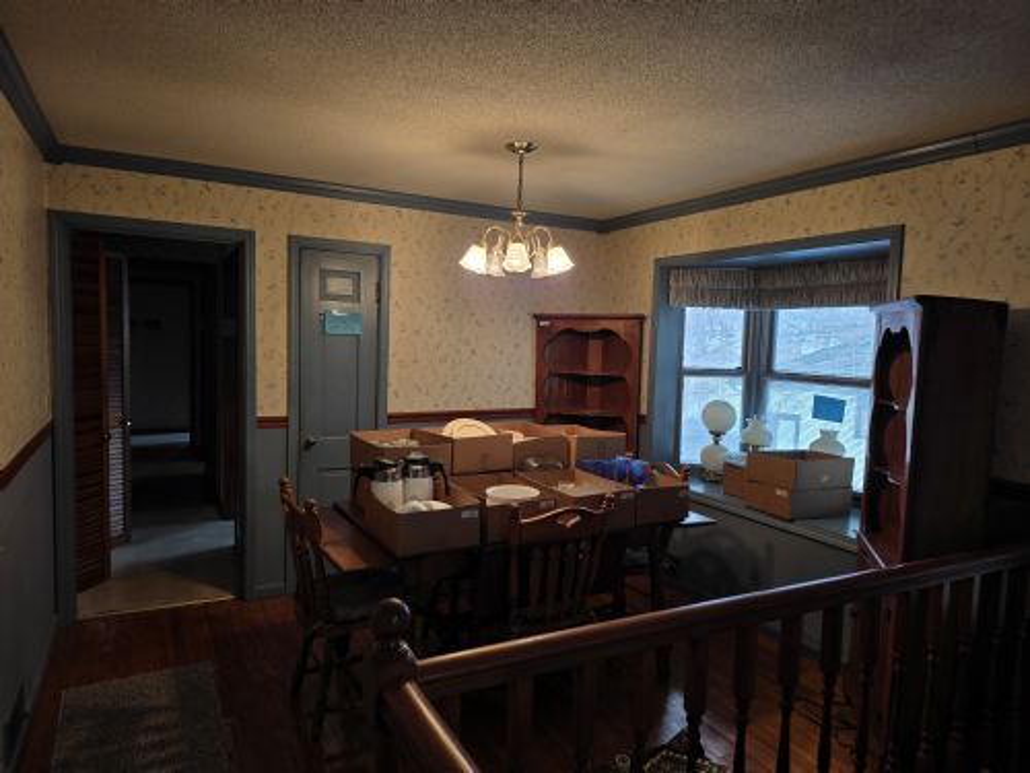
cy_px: 386
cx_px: 515
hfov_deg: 73.9
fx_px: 684
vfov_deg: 58.9
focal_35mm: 23
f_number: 1.7
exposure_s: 1/120
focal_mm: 6.25
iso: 64
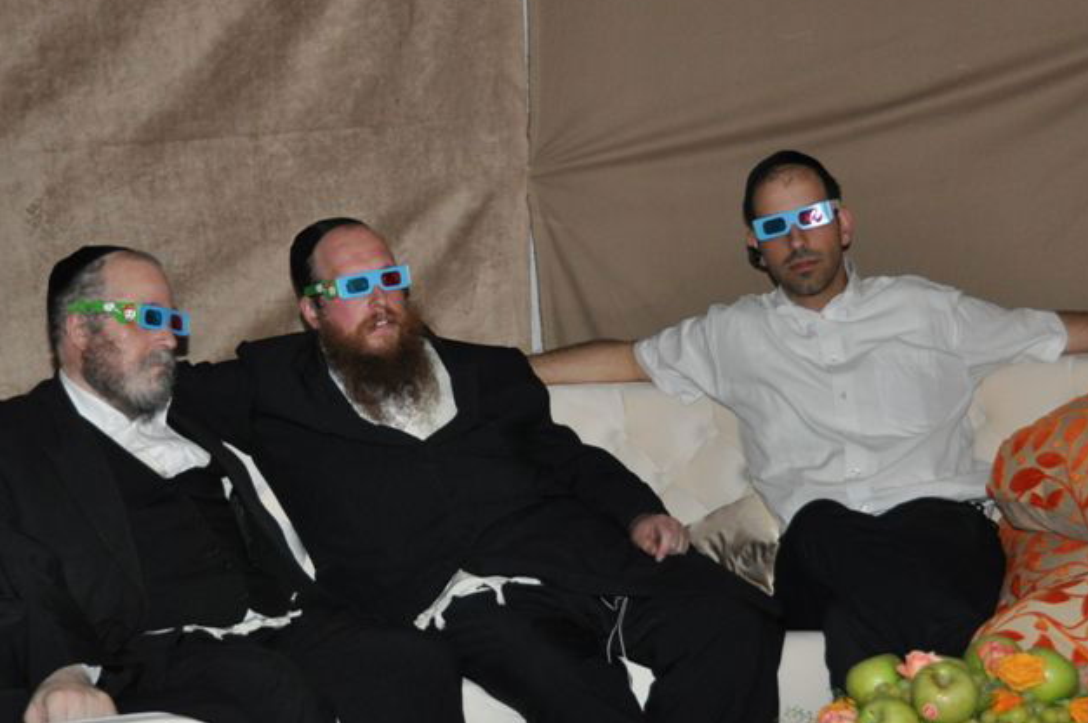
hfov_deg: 19.8
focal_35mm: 103
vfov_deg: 13.3
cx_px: 401
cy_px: 454
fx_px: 3110
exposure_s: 1/60
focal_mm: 42
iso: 800
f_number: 4.5
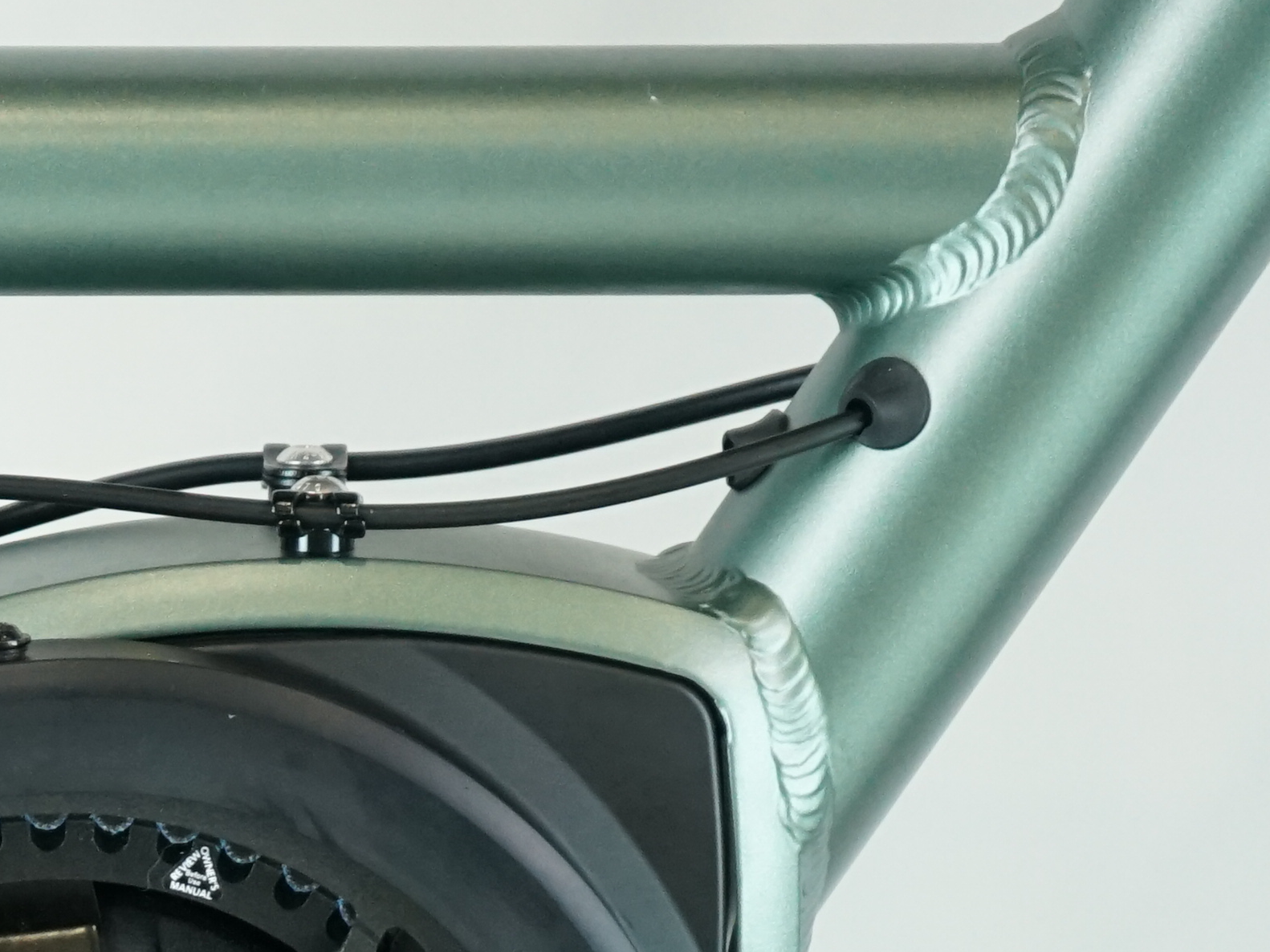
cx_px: -727
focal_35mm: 248
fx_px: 9097
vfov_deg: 5.9
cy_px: 1294
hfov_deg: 7.8
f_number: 5.6
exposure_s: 1/200
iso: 2000
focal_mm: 68
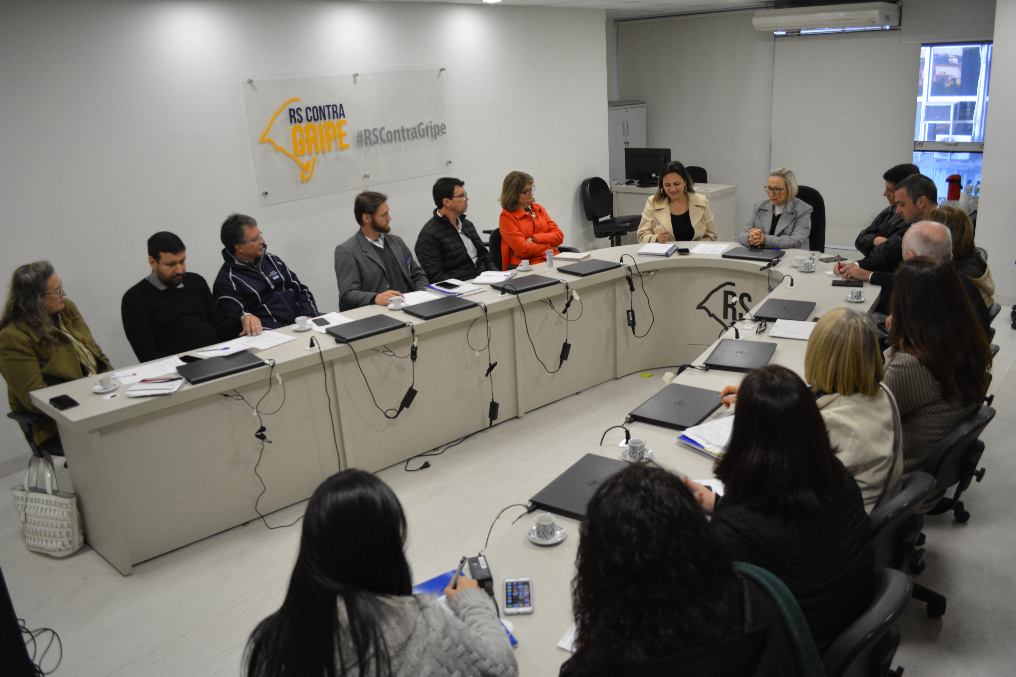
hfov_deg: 67.4
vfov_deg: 47.9
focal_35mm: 27
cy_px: 338
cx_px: 508
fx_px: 762
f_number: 4
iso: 800
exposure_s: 1/60
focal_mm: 18
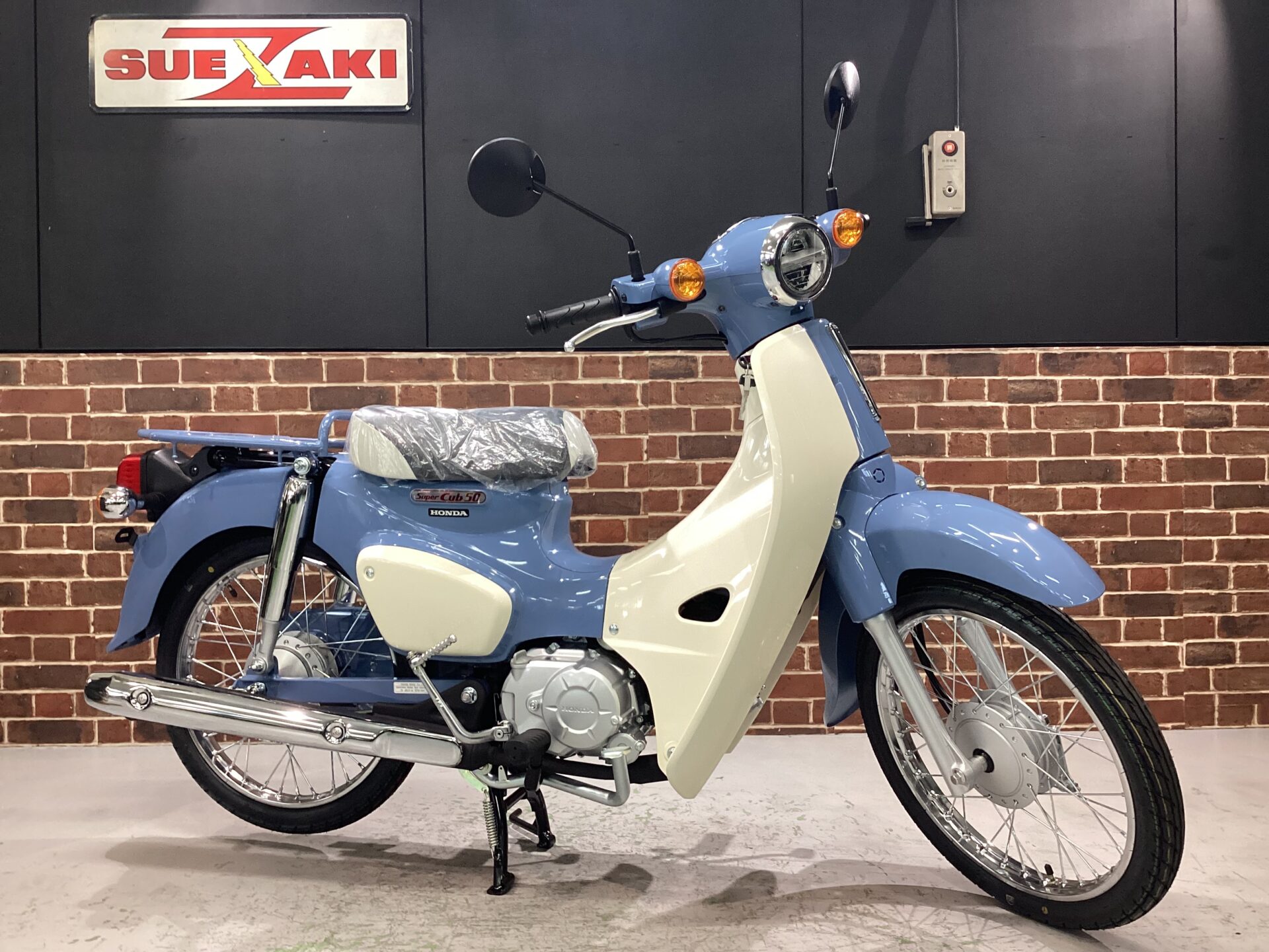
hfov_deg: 58.4
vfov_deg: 45.4
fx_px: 1136
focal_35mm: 31
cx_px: 634
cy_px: 476
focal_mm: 3.3
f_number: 2.4
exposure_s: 1/60
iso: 200
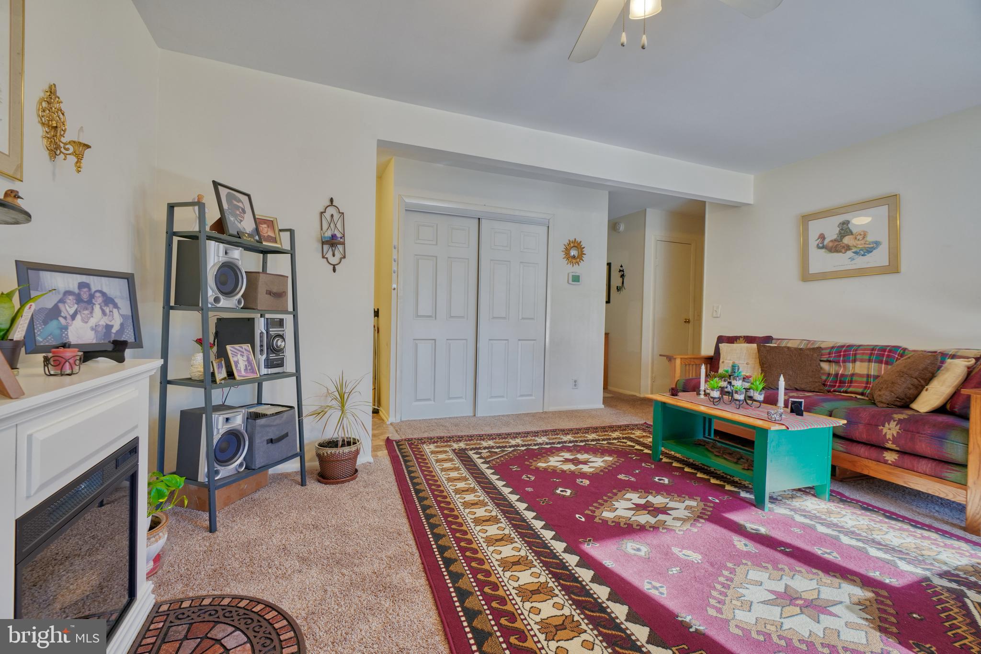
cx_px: 490
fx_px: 436
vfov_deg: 73.8
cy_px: 327
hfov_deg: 96.7
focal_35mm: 16
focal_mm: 16
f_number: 7.1
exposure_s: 1/500
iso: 640
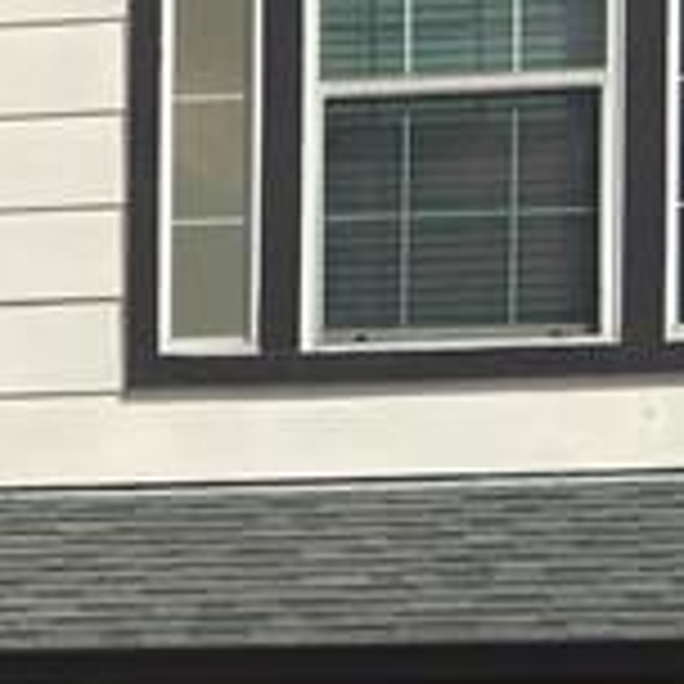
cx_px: -657
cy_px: 1044
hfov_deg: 9.5
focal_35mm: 173
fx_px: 3867
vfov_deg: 9.8
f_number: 2.2
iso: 25
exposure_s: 1/2747
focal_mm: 4.15
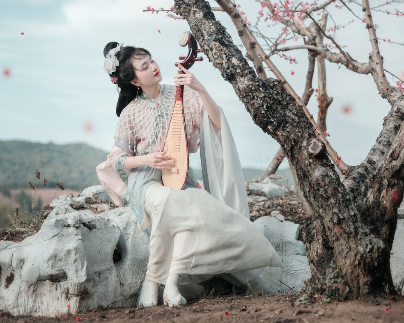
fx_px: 944
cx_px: 179
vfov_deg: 19.4
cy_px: 161
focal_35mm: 79
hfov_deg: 24.1
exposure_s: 1/800
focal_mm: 70
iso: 50
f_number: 2.8
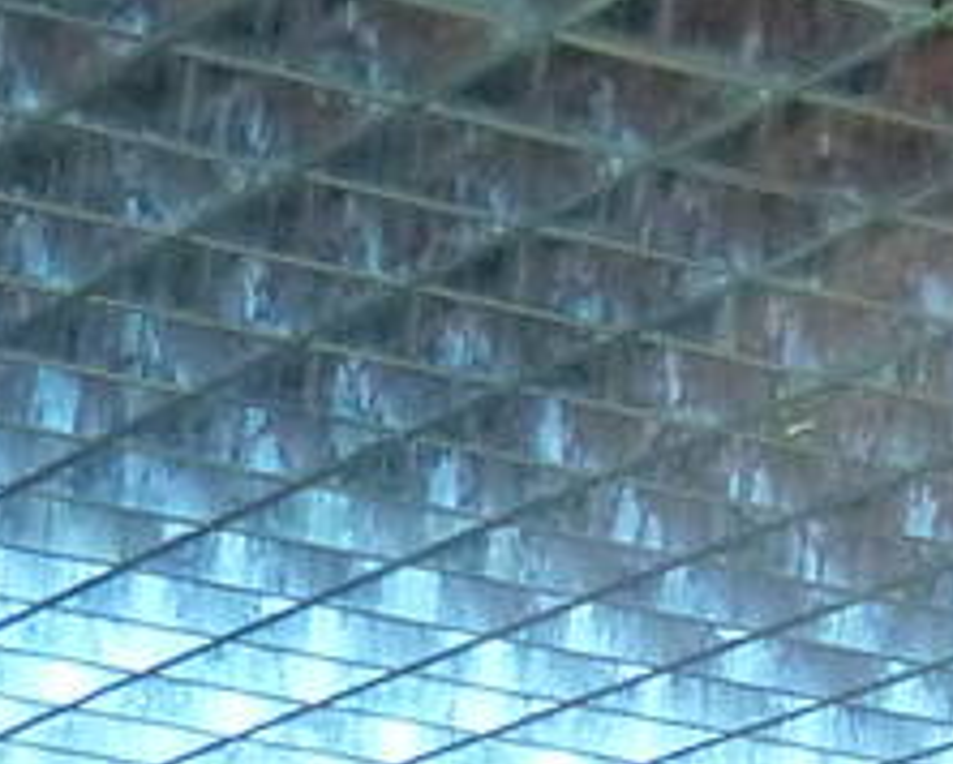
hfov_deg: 9.4
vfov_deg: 6.9
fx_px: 5759
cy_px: 2219
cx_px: 1069
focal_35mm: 204
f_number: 3.4
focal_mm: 4.7
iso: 400
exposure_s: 1/20
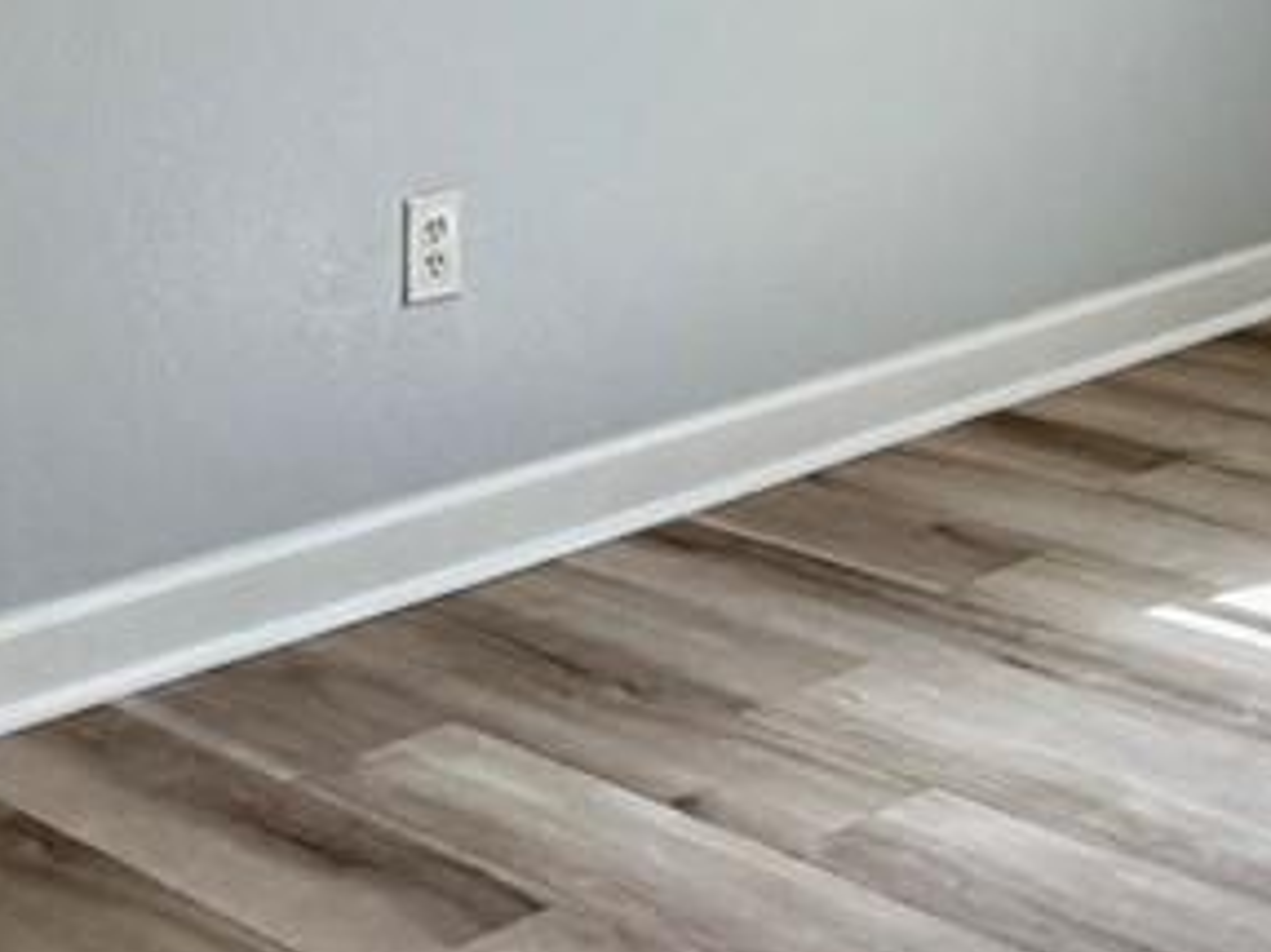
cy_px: -430
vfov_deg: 17.2
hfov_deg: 24.1
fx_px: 2863
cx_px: 1222
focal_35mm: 78
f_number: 2.2
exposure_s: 1/120
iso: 125
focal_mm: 2.22
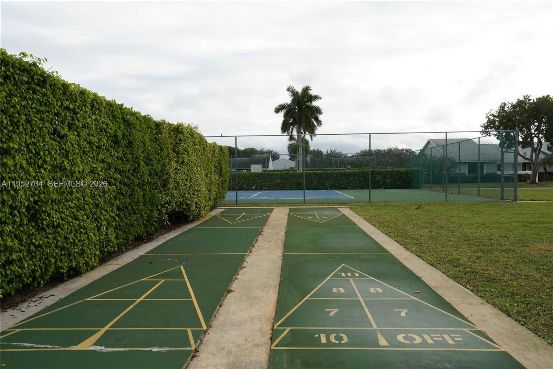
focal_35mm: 29
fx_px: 445
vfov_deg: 44.9
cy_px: 184
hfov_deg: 63.7
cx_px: 276
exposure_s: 1/30
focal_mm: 29
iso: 125
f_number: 22
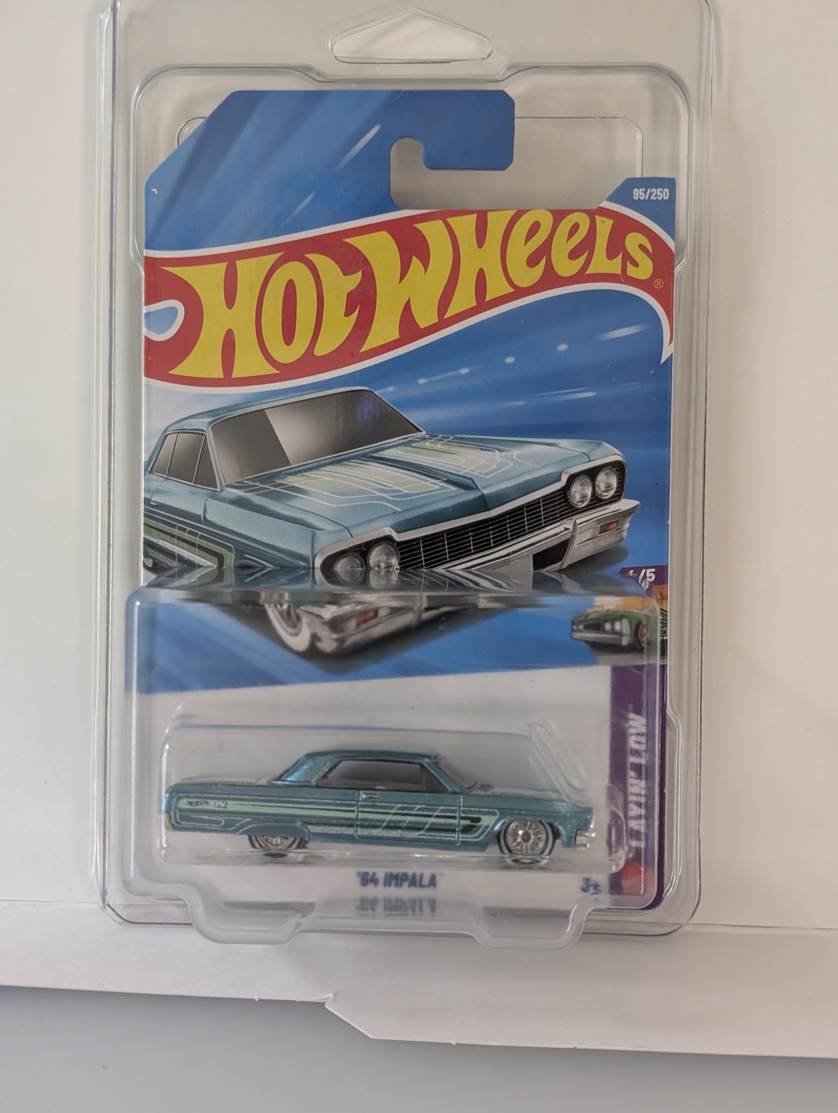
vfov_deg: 38.9
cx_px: 419
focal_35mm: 49
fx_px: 1578
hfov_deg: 29.7
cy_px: 556
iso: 700
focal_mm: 6.9
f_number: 1.68
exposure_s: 1/242
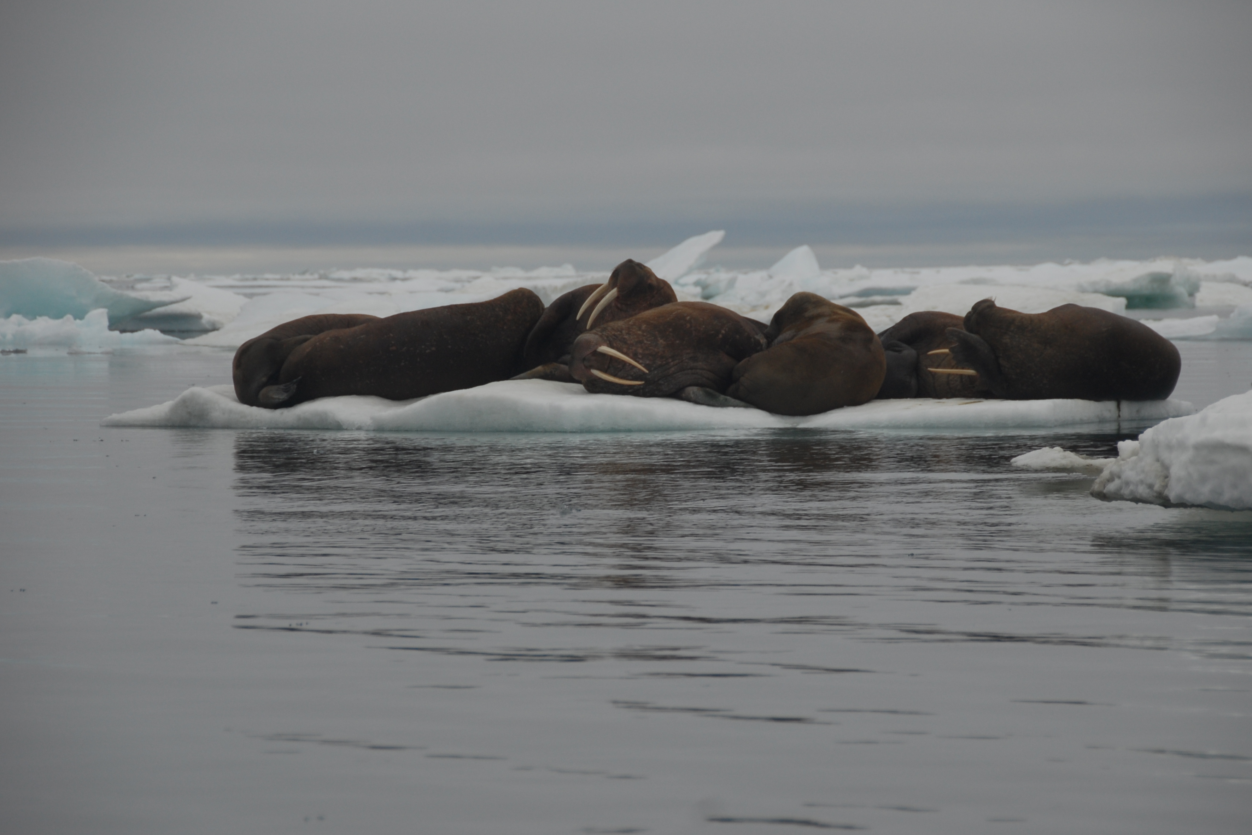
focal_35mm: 197
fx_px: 6851
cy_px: 412
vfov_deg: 7.0
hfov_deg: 10.4
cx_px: 667
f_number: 5.6
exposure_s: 1/200
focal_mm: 120
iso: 200
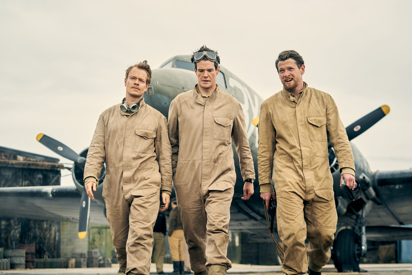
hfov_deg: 28.8
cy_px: 138
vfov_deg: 19.5
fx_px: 801
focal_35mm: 70
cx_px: 206
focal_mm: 70
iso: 320
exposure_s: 1/640
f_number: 4
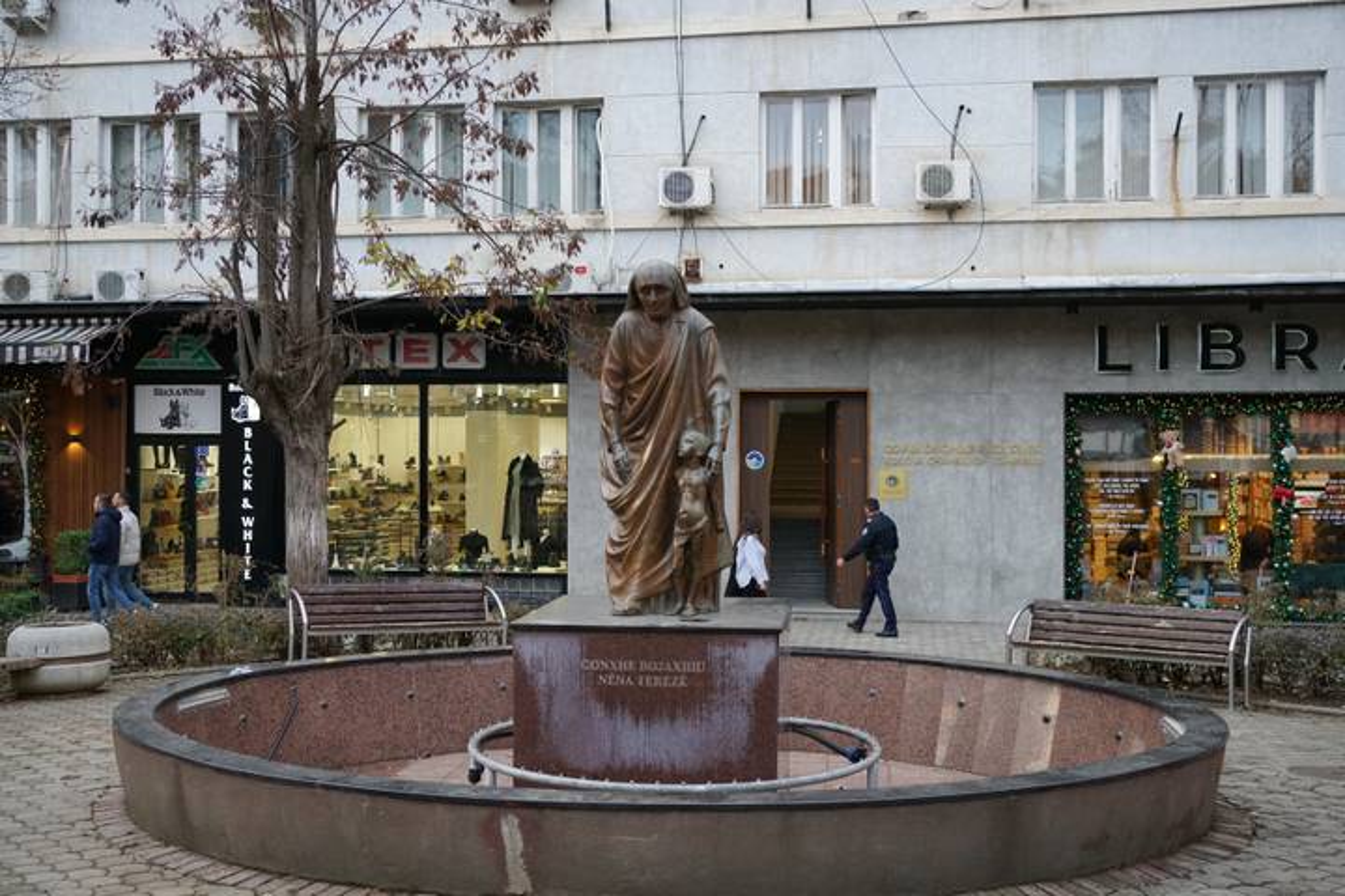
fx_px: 1308
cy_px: 448
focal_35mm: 35
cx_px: 672
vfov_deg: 37.9
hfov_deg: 54.4
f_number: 4
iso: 1250
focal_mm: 35
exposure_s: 1/160
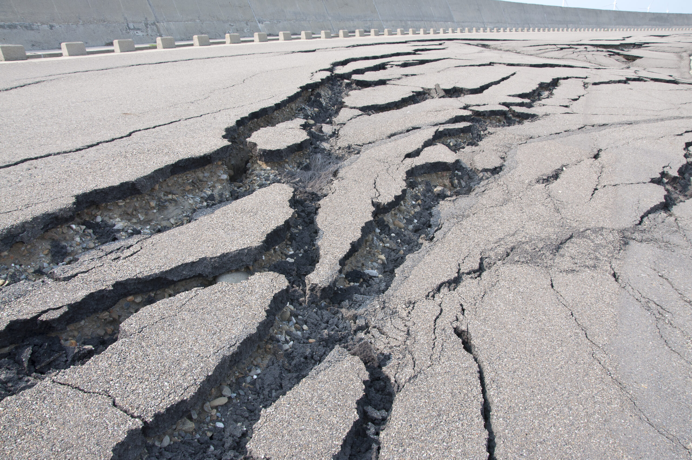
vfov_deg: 47.8
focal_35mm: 27
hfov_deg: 67.4
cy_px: 230
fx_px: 518
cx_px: 346
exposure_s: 1/250
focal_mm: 18
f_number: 8
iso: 200
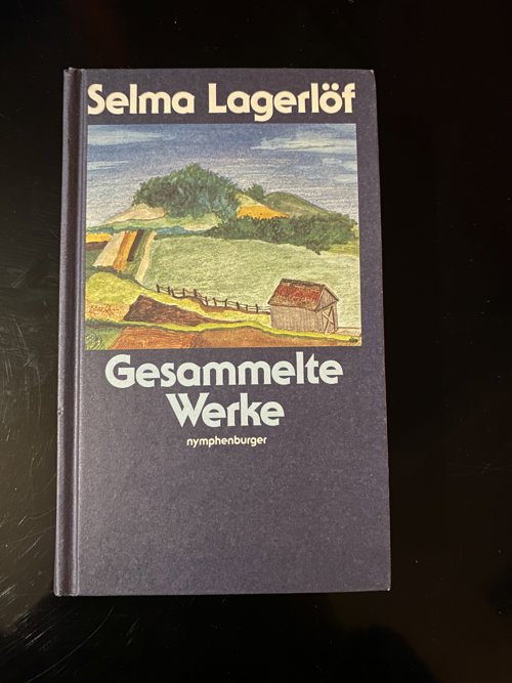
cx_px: 256
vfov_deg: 67.3
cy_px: 342
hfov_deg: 53.0
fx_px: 513
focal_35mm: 26
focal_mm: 4.25
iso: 500
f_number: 1.8
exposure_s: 1/10
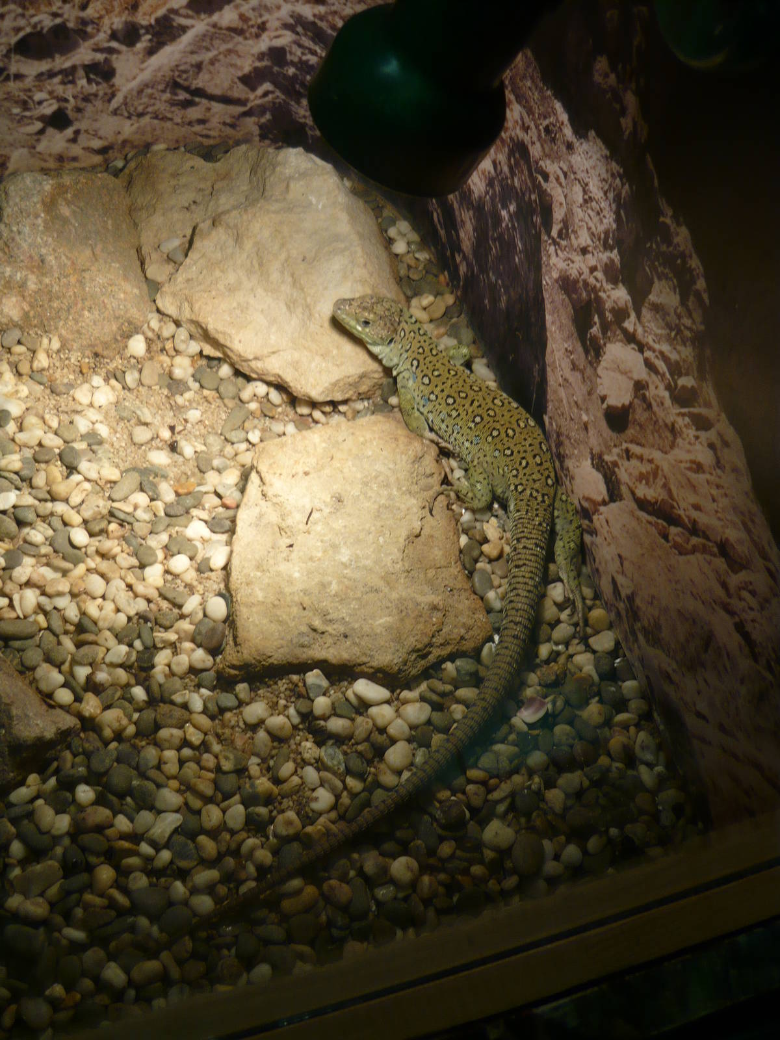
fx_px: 991
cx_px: 390
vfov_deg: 55.4
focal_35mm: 33
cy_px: 520
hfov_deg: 42.9
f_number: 2.8
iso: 100
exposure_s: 1/30
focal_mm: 5.5
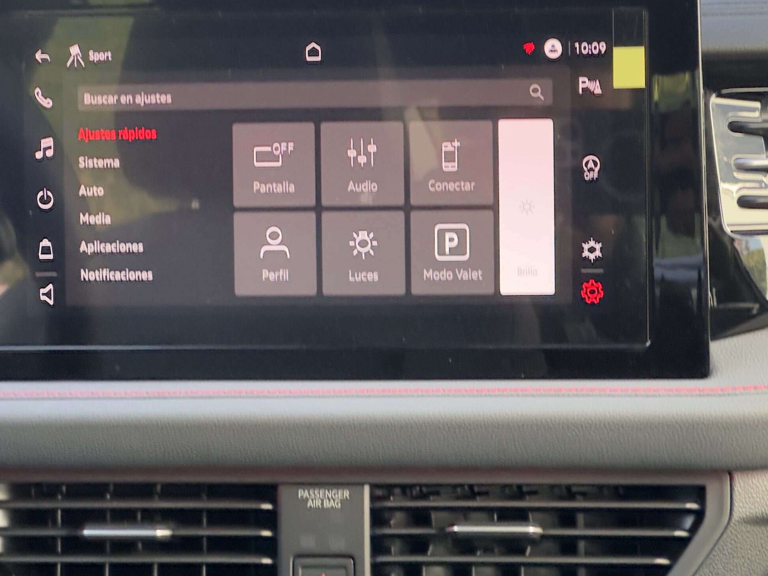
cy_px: 221
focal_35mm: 101
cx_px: 344
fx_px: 2241
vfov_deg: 14.6
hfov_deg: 19.4
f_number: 2.8
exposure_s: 1/76
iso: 250
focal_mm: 9
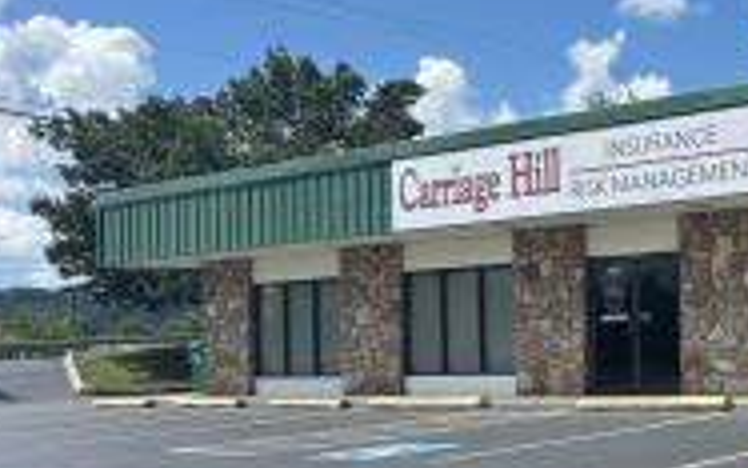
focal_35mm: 59
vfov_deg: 22.0
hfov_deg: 31.6
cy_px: 300
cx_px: 766
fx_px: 1203
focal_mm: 5.7
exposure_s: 1/3704
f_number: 1.5
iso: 50
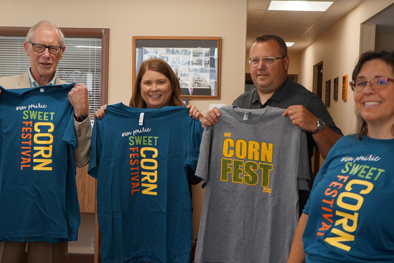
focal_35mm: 57
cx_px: 197
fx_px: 624
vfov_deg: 23.8
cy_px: 132
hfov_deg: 35.1
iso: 320
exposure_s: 1/160
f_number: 4
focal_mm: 38
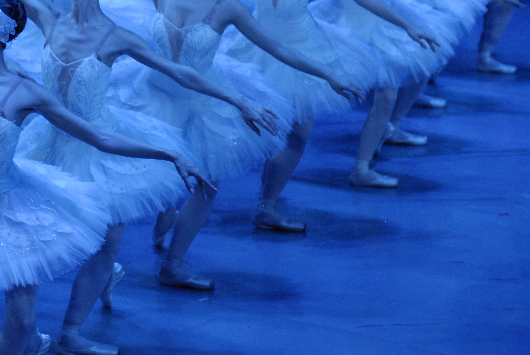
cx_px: 138
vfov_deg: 6.6
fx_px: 3081
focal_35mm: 209
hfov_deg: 9.8
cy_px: 88
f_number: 2.8
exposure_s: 1/100
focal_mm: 80
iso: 800
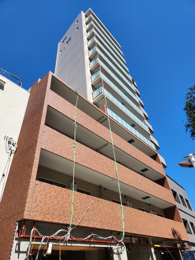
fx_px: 173
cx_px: 98
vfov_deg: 73.9
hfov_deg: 58.9
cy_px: 130
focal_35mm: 23
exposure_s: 1/1429
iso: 20
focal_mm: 5.4
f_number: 1.8
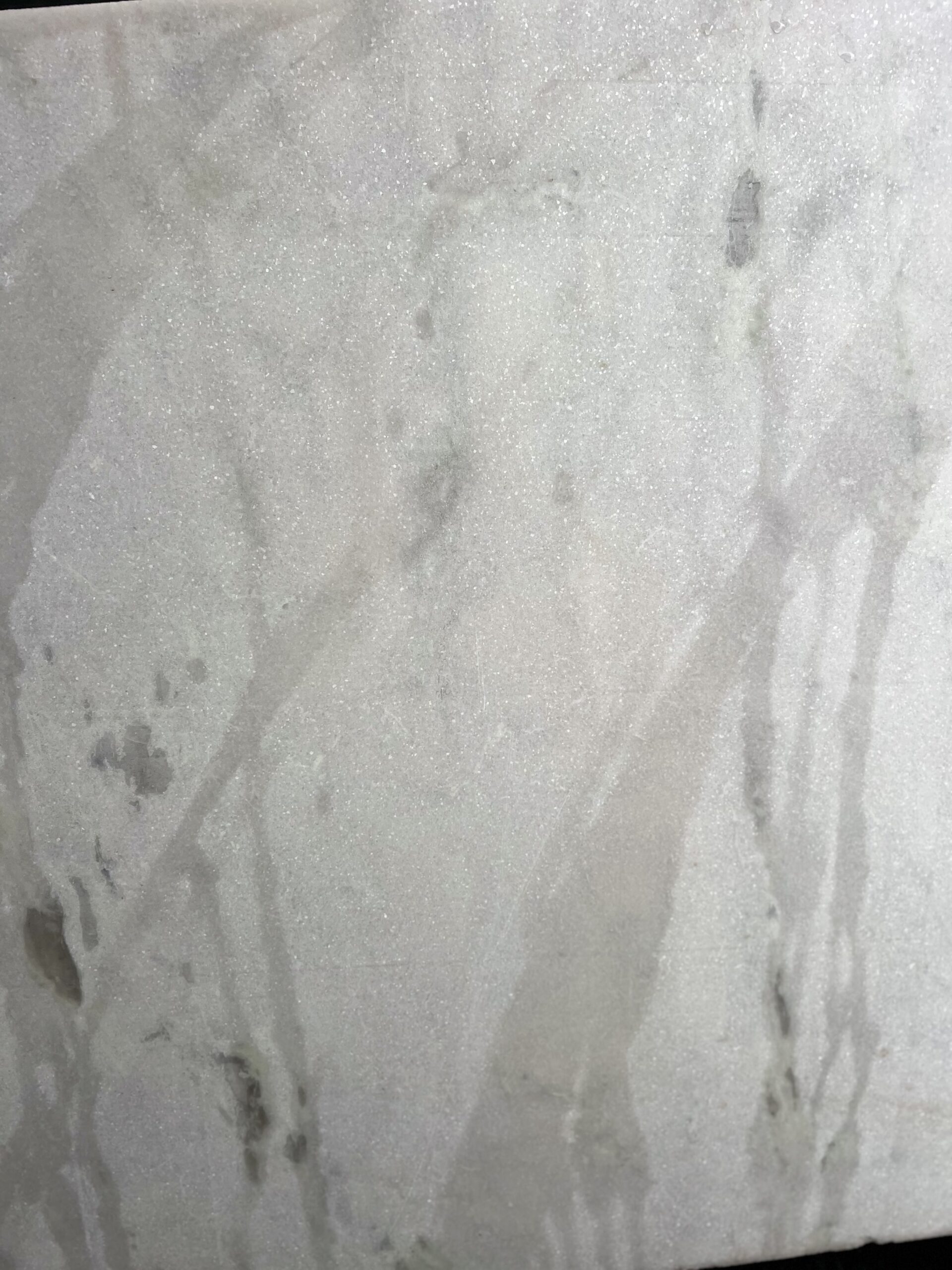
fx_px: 953
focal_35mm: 26
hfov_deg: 53.1
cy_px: 635
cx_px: 476
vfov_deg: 67.3
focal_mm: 5.7
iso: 50
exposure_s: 1/547
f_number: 1.5
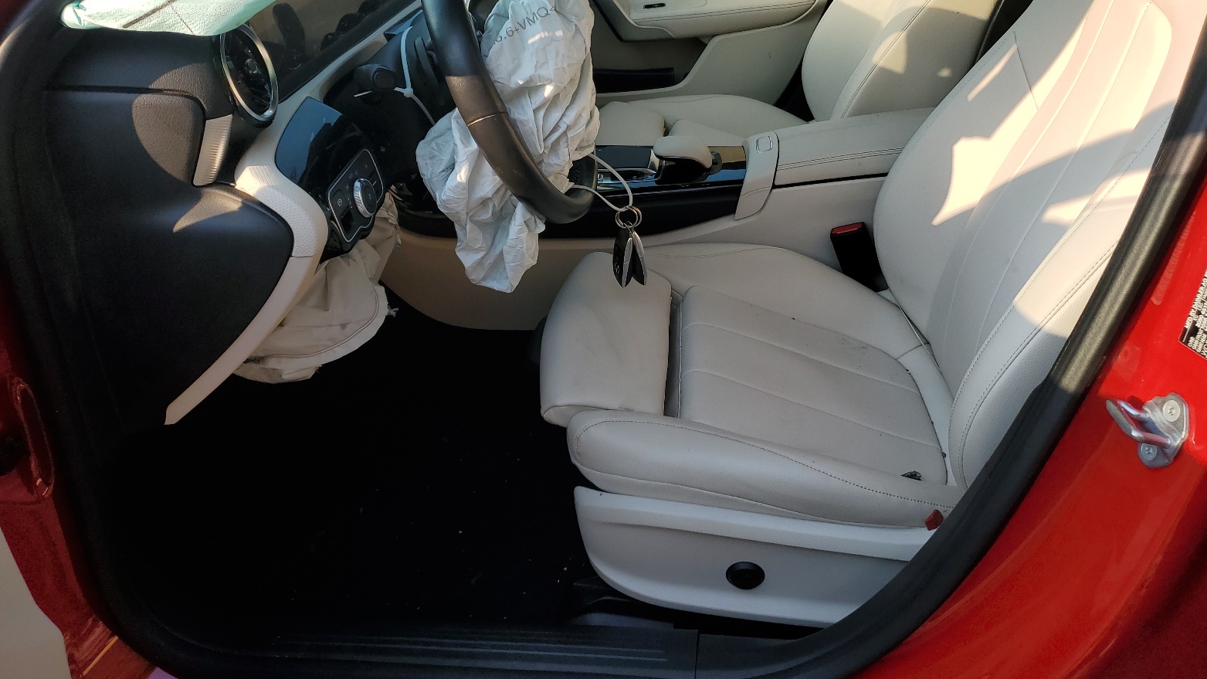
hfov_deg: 66.1
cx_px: 612
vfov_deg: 39.8
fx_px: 928
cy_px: 241
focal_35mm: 29
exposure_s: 1/909
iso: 50
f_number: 1.5
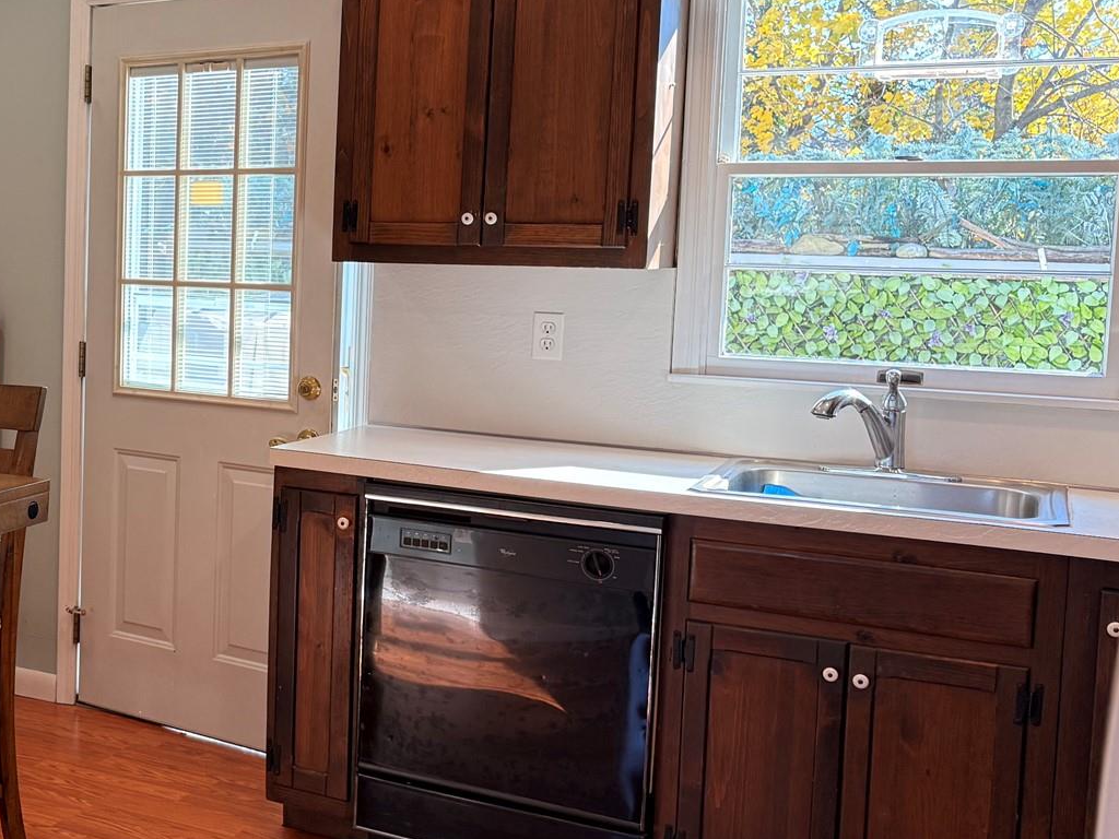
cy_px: 361
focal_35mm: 48
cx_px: 25
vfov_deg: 30.2
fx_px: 1552
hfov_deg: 36.1
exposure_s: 1/235
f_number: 1.78
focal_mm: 6.76
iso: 125
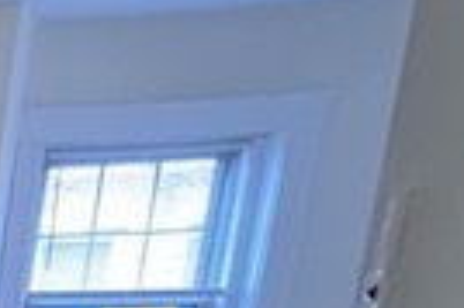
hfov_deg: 12.2
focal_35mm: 81
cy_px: 588
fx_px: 1043
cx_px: -869
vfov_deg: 14.4
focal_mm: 1.57
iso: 640
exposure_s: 1/60
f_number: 1.8
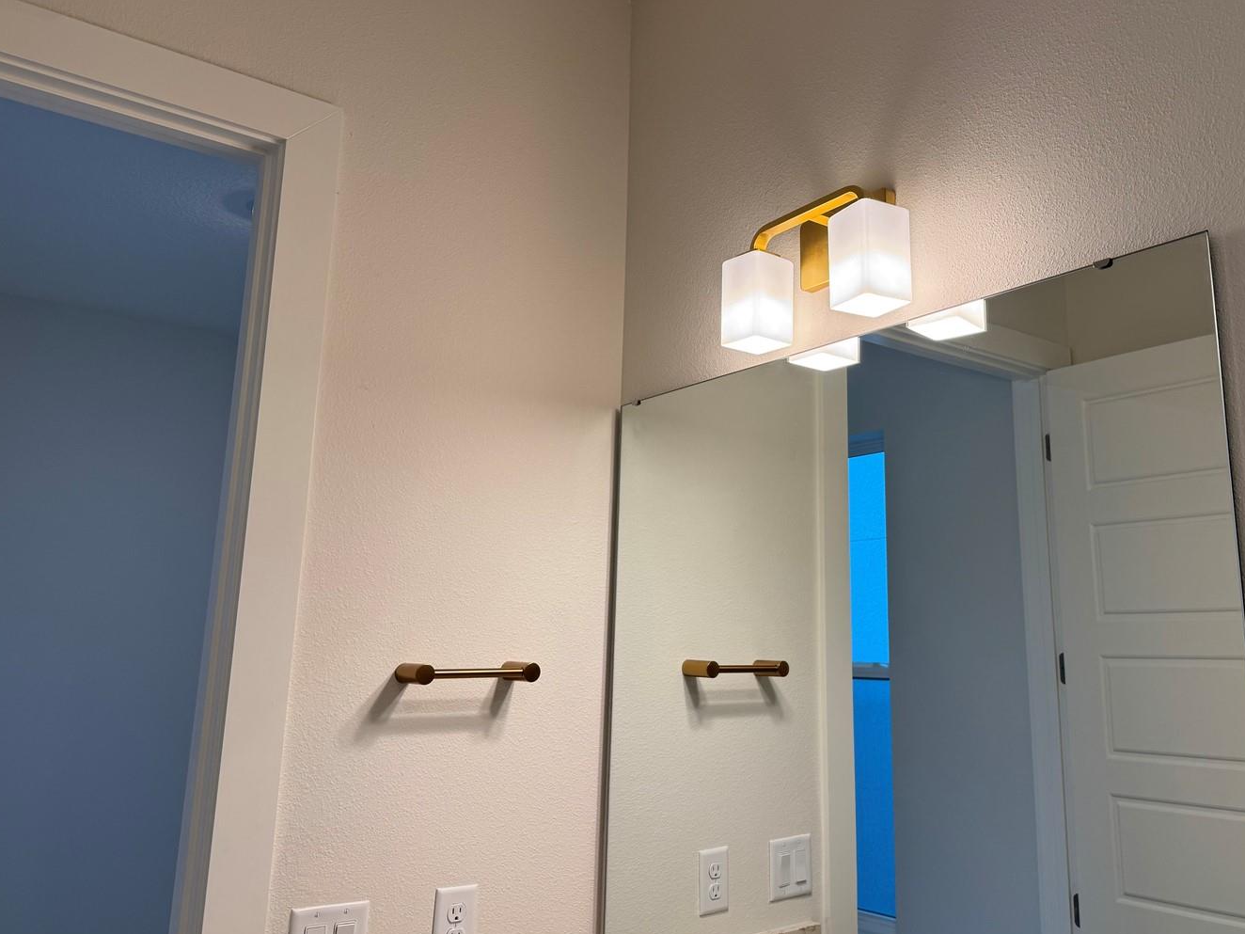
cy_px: 413
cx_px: 730
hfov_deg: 61.3
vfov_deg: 48.1
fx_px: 1043
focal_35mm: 29
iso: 80
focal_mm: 6.76
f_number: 1.78
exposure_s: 1/120
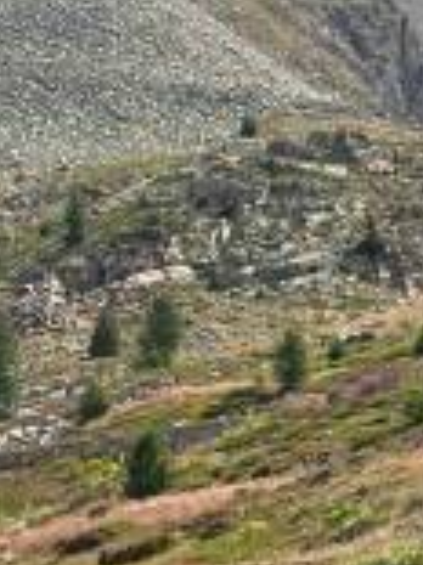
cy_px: 926
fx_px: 3883
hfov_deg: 6.2
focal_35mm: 238
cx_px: -77
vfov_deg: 8.1
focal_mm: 6.86
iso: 100
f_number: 1.78
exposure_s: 1/10870
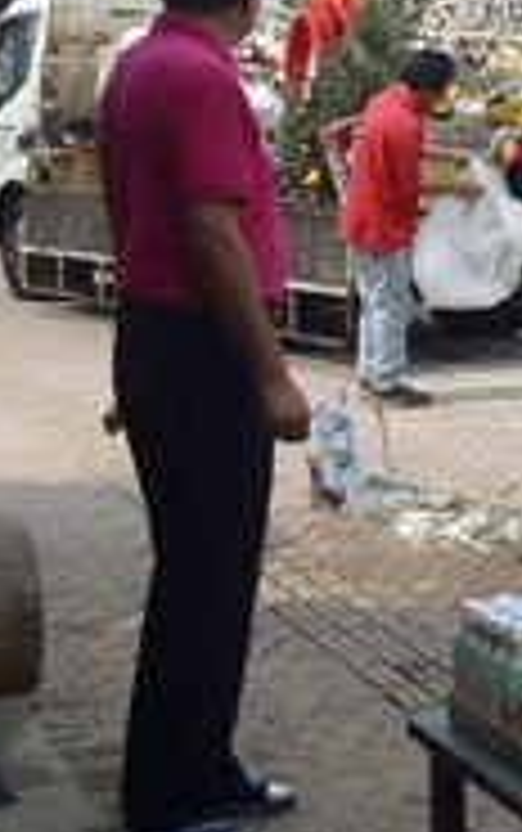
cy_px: 220
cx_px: 724
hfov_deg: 13.1
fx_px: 2180
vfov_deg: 21.5
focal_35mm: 96
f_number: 11
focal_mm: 5
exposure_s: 1/80
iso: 80
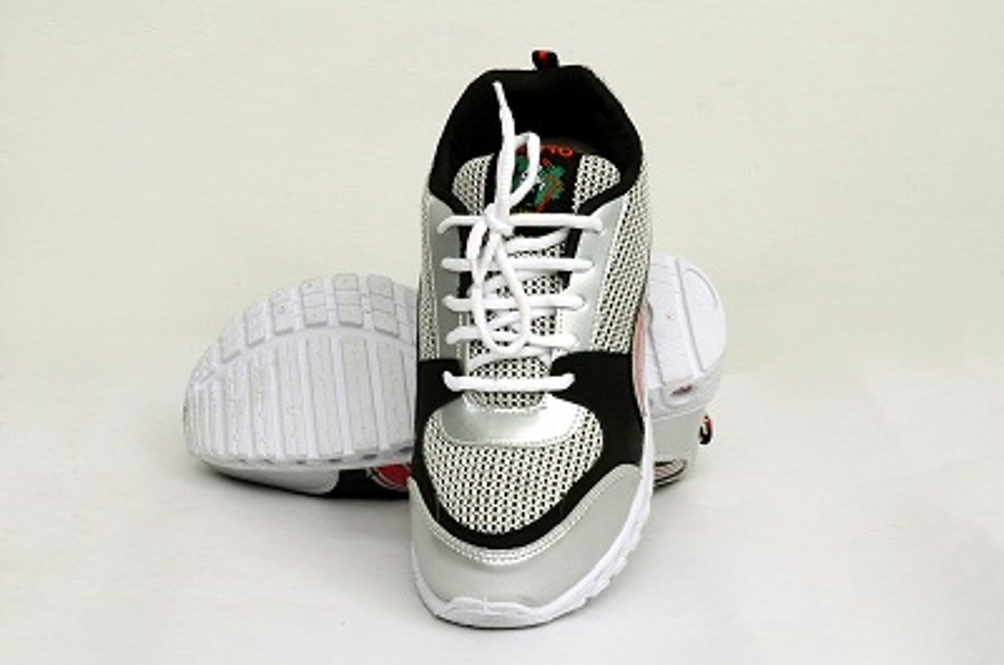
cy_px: 332
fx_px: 2421
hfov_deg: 23.4
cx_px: 502
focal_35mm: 87
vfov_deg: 15.6
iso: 400
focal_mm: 58
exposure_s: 1/160
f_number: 25
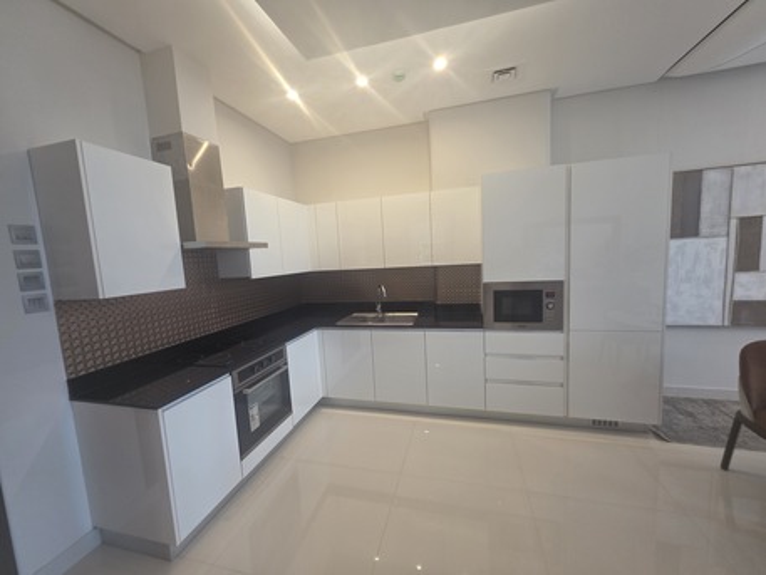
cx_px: 383
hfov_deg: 106.2
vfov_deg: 89.9
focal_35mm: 13
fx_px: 288
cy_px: 288
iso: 100
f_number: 1.9
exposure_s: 1/90.1
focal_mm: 2.2
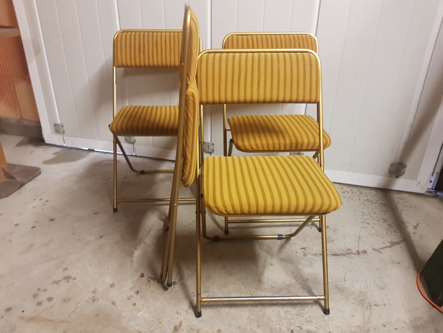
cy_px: 166
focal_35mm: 26
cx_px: 222
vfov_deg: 53.1
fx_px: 333
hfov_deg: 67.3
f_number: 1.7
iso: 200
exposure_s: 1/10
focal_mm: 4.2
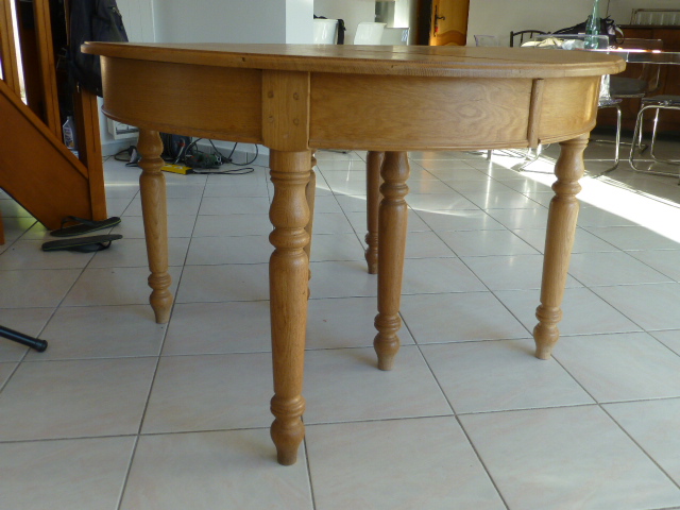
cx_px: 340
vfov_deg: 46.8
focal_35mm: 30
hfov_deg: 60.0
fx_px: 589
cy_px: 255
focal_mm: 5.4
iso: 200
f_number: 3.6
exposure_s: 1/60
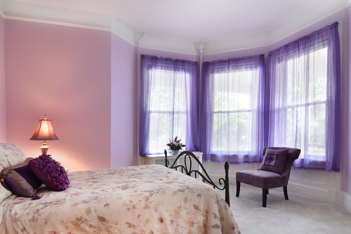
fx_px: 201
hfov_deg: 82.2
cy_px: 141
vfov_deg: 59.8
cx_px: 172
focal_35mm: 21
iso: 640
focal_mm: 11
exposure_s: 1/50
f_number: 8
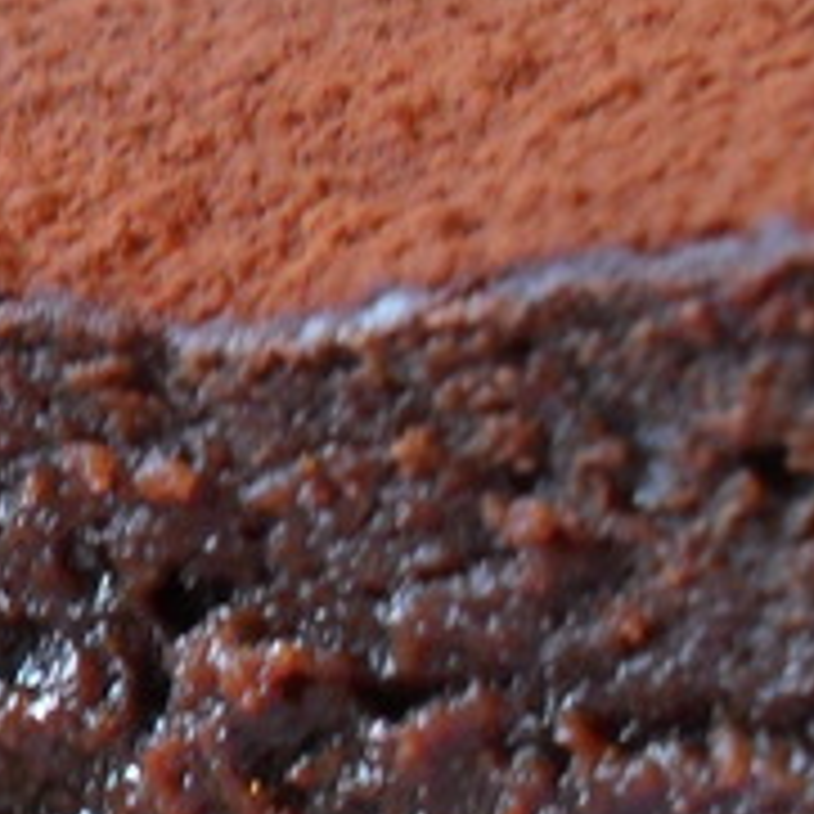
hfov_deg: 12.4
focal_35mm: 128
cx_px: -688
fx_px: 3405
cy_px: 486
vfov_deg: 13.6
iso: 200
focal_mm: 6.3
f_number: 3.2
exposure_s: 1/15
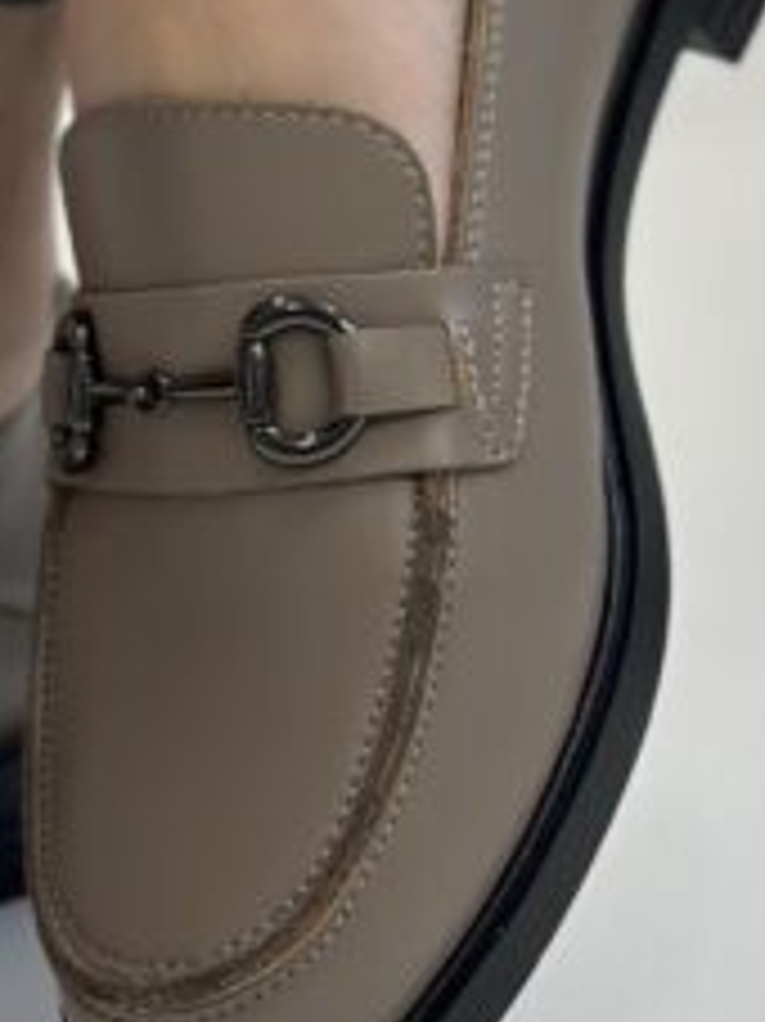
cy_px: -117
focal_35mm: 169
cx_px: -194
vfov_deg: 11.5
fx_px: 4984
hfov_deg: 8.7
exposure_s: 1/111
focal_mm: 6.86
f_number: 1.78
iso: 125
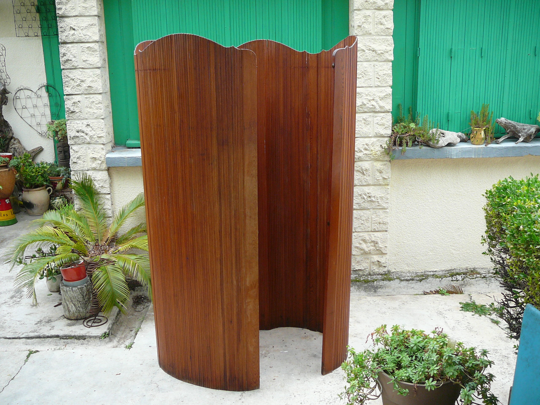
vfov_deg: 40.7
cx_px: 270
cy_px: 202
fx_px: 546
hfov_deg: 52.6
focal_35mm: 35
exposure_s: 1/30
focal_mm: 5.2
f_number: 2.8
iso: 100
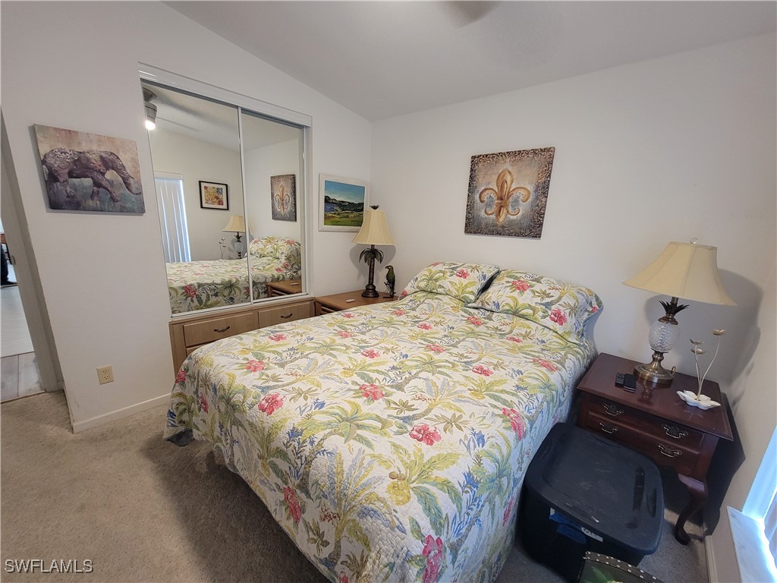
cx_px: 388
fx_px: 292
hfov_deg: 106.2
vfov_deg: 89.9
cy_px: 292
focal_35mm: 13
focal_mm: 2.2
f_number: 2.2
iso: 320
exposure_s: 1/40
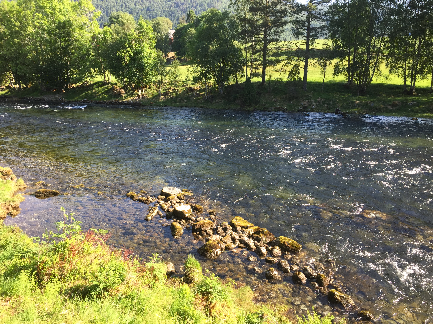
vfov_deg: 48.2
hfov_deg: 61.7
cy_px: 162
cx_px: 216
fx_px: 363
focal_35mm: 29
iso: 32
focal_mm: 4.15
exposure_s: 1/366
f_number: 2.2
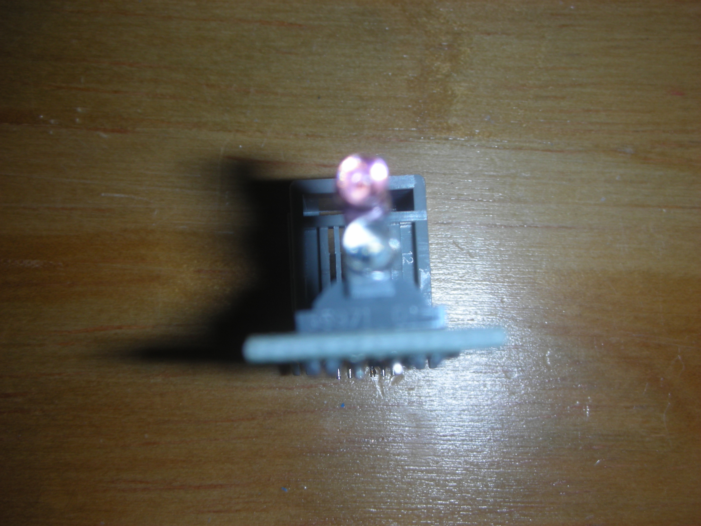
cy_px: 263
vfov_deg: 27.5
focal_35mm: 53
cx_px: 350
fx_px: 1073
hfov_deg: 36.2
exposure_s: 1/60.1
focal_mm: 8.8
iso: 50
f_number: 10.5
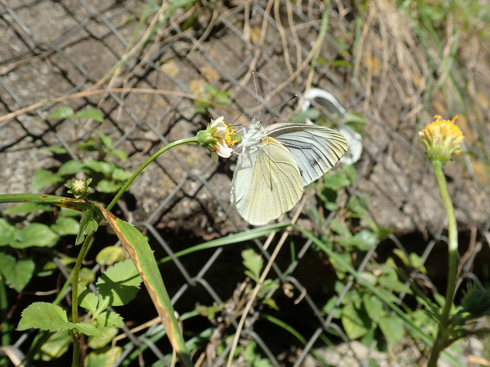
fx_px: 425
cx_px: 245
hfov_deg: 60.0
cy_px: 184
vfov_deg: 46.8
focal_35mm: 30
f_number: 3.2
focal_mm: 5.5
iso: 100
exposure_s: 1/800
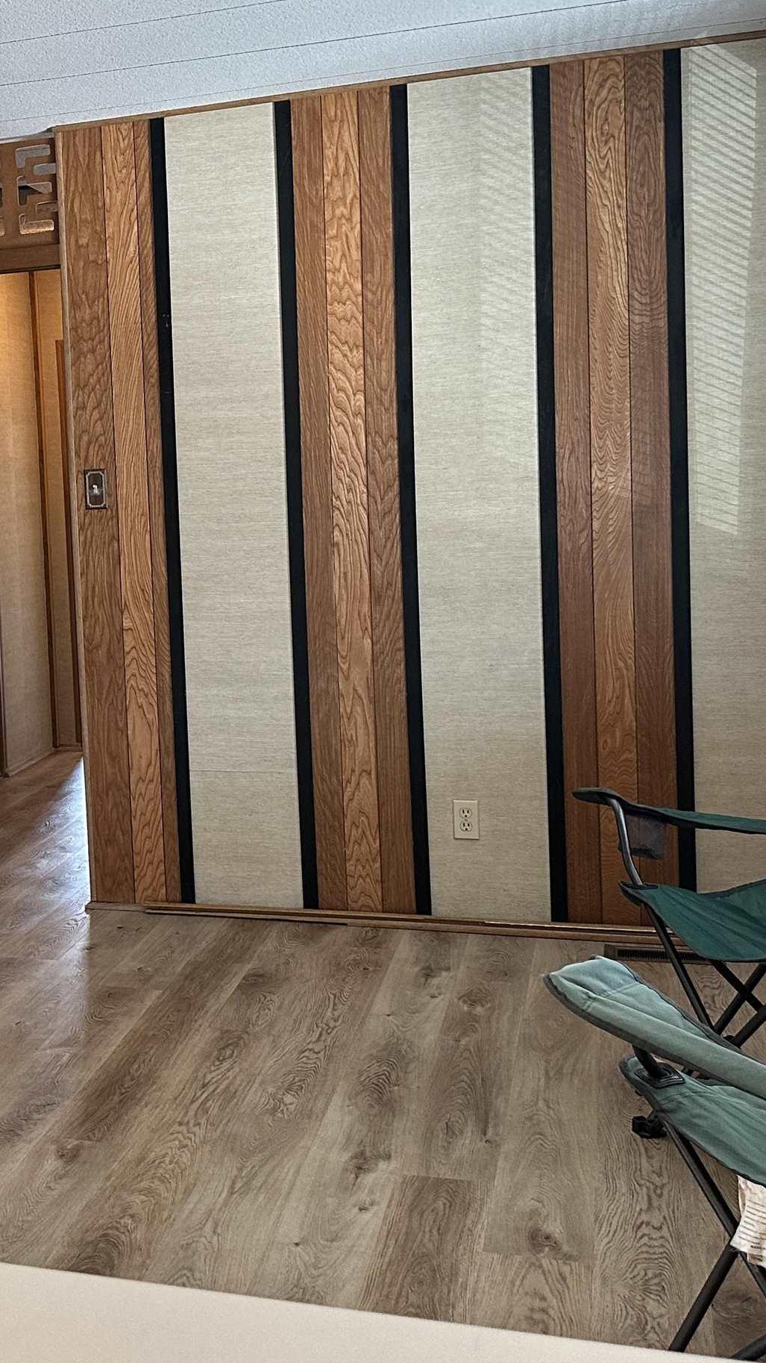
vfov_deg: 46.3
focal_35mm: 44
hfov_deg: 26.0
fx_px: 1589
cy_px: 596
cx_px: 37
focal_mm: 6.86
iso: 250
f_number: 1.78
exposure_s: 1/60
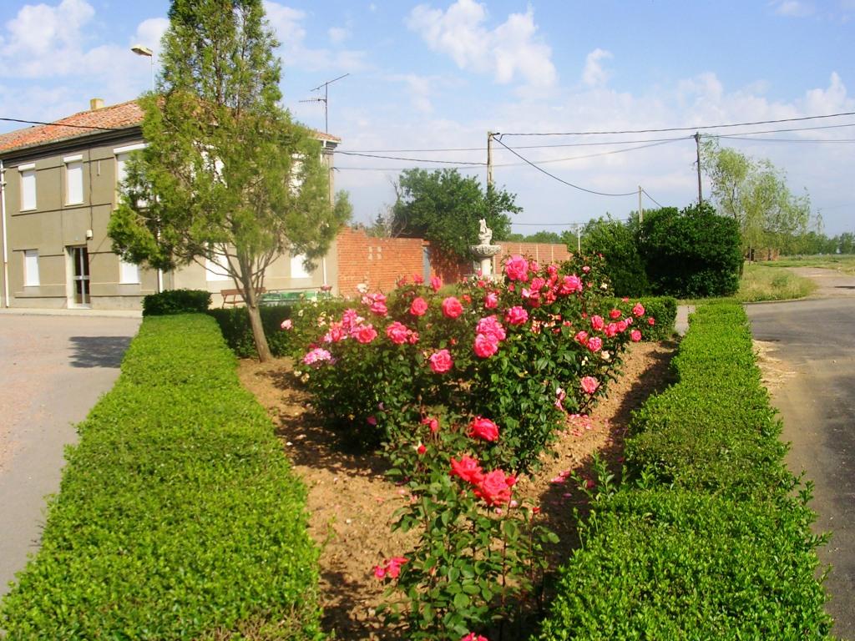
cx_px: 428
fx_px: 939
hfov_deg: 49.0
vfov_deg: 37.7
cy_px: 320
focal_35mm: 38
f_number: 5.6
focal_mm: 5.8
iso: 50
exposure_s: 1/270
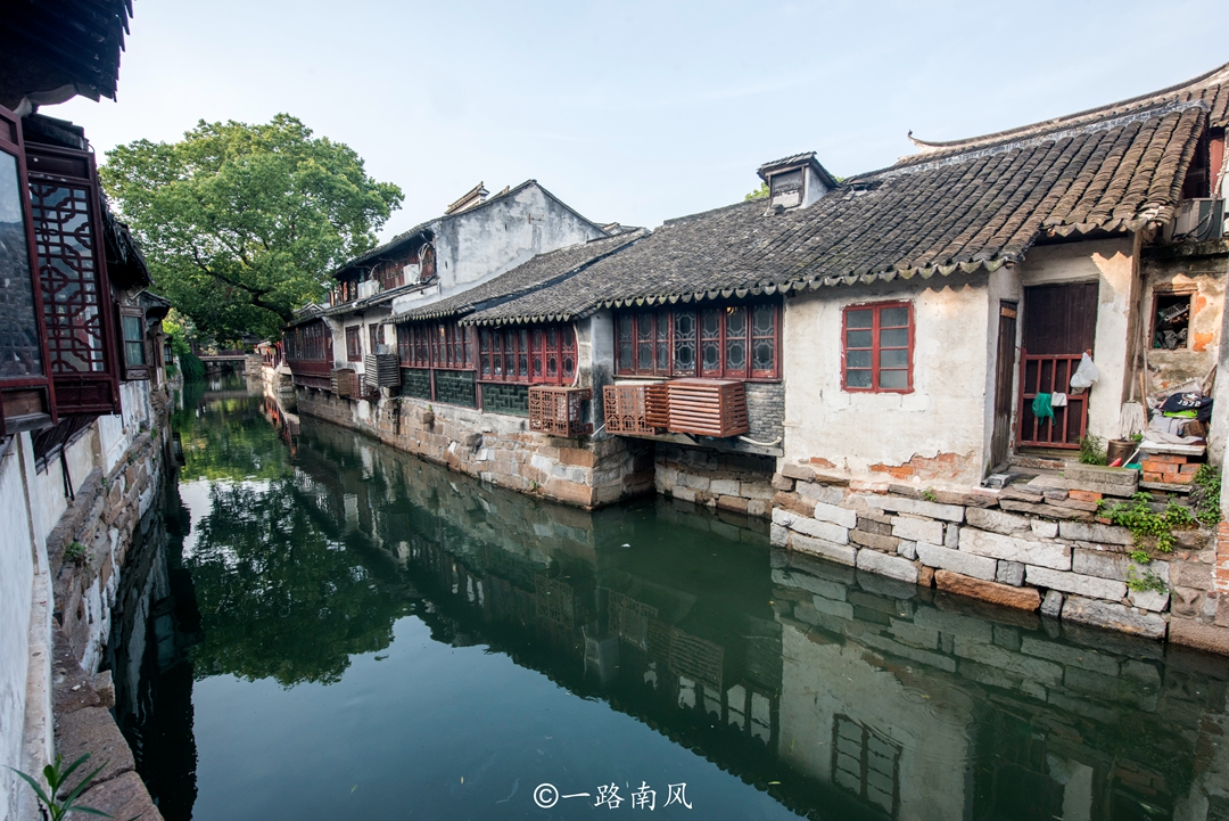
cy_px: 410
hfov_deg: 93.3
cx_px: 614
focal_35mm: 17
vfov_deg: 70.5
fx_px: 581
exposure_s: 1/100
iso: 160
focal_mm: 17
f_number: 10
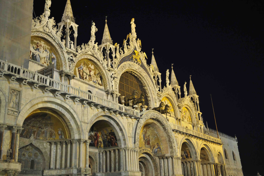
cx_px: 132
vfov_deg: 34.1
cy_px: 88
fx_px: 286
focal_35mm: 39
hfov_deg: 49.6
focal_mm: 26
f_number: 4.2
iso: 1000
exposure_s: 1/2
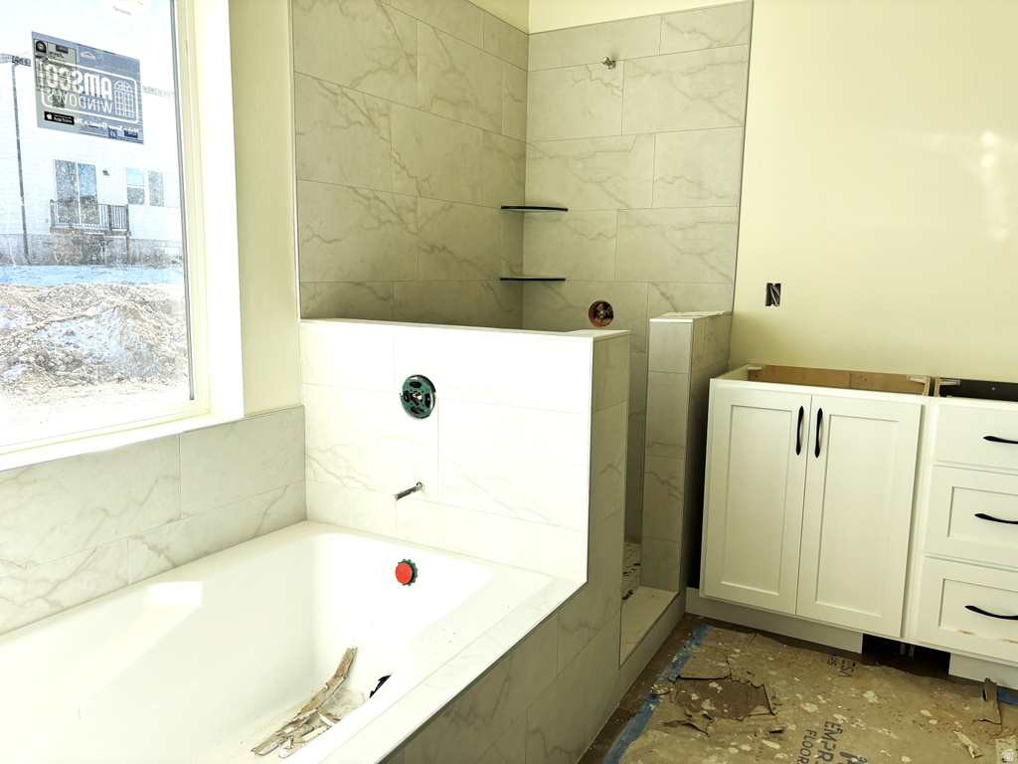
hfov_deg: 67.3
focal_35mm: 26
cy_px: 382
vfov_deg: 53.1
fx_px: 765
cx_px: 509
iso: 50
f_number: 1.6
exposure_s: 1/1058
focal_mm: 5.96
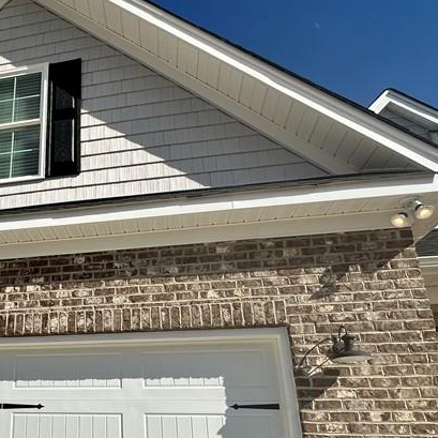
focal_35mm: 31
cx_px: 63
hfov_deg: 48.3
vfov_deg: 51.5
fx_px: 444
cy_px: 294
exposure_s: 1/4292
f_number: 2.2
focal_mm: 2.22
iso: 50
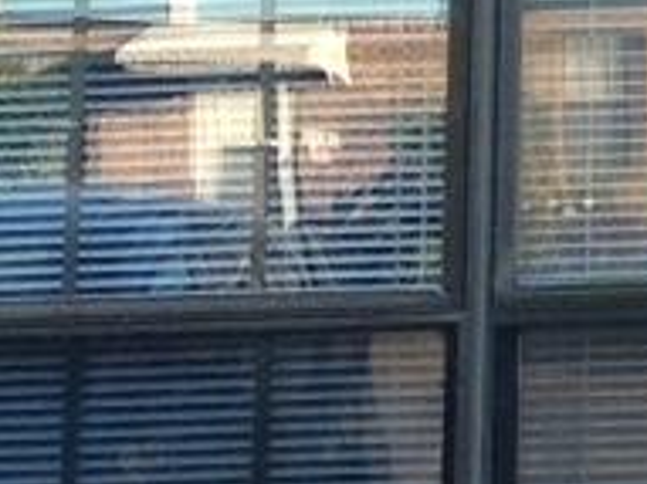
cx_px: 1321
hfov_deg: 8.0
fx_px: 4427
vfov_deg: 6.0
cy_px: -653
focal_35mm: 237
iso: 50
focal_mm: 4.28
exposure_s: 1/163
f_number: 2.4
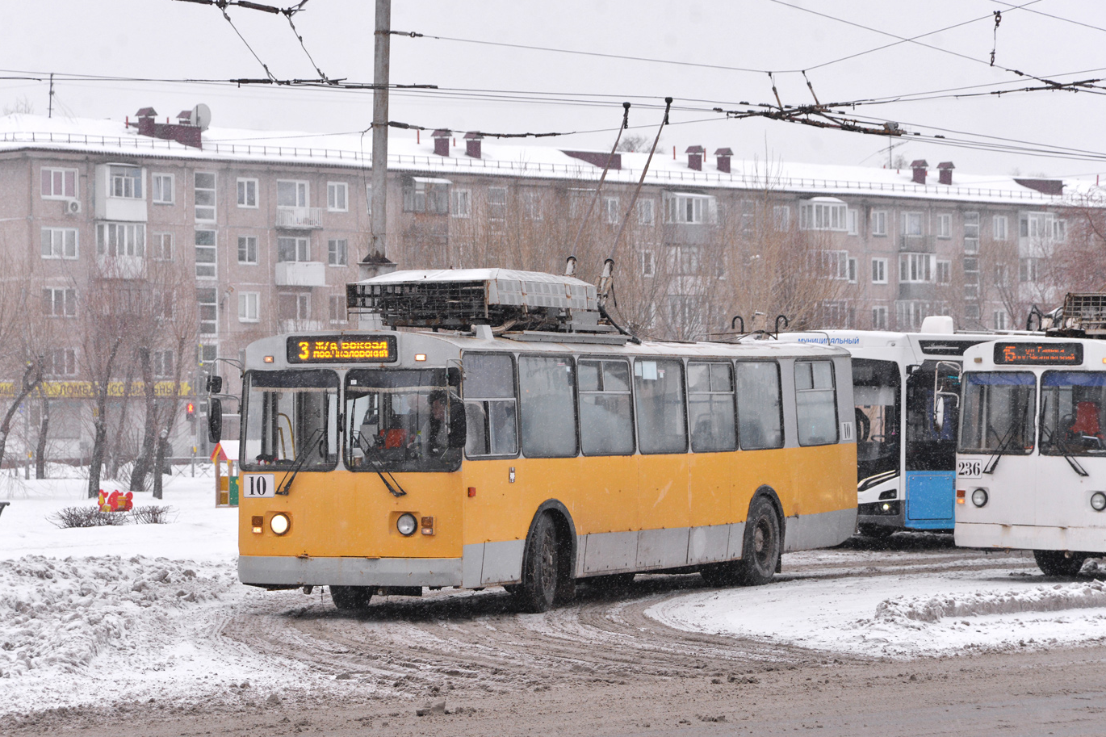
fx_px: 3532
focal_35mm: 115
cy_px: 341
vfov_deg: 11.9
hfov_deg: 17.8
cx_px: 519
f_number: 7.1
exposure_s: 1/320
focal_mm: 105
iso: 800
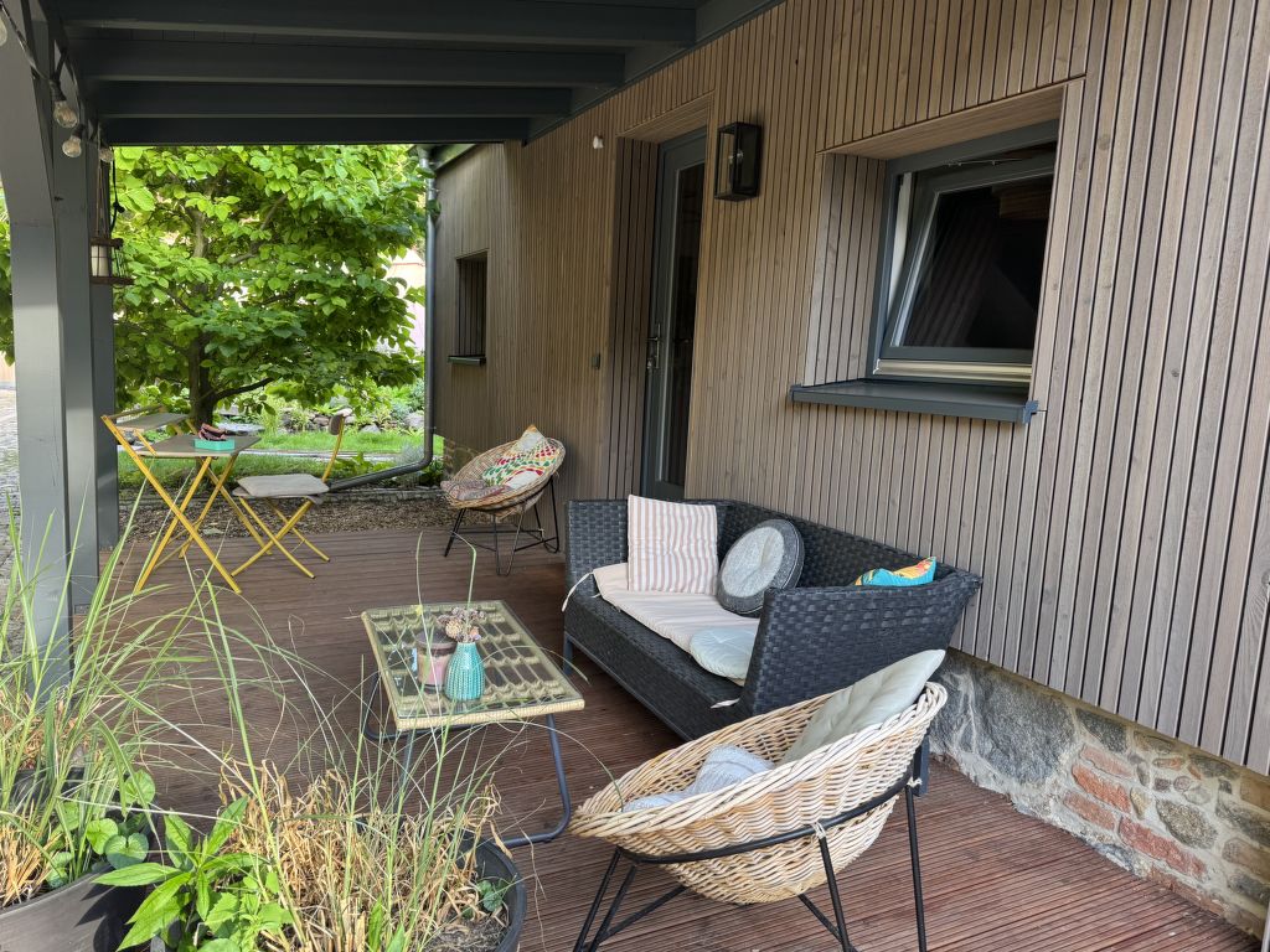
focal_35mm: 24
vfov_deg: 56.8
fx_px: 881
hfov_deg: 71.6
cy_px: 476
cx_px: 635
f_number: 1.78
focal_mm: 6.76
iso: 64
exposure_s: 1/121
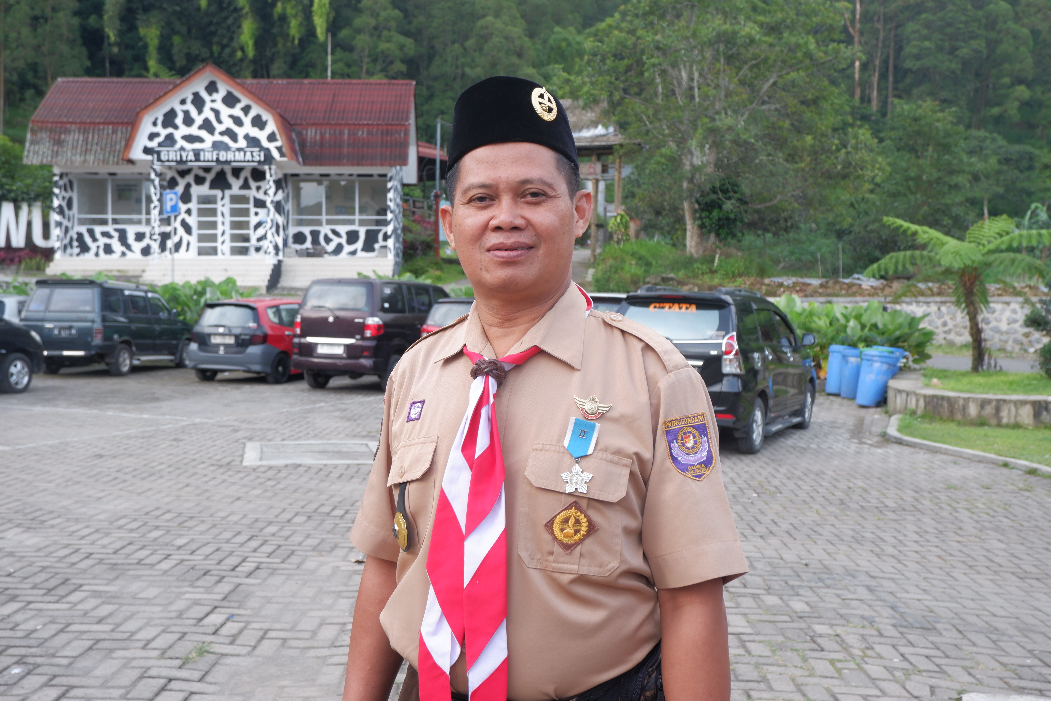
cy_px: 350
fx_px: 1051
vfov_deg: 36.9
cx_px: 526
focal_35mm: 36
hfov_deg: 53.1
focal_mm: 24.2
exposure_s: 1/180
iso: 400
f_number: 5
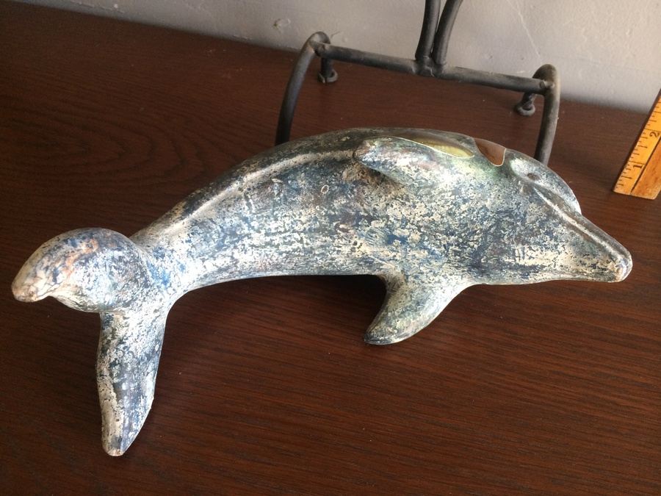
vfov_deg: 46.8
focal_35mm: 30
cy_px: 248
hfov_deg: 60.0
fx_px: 573
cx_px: 330
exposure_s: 1/30
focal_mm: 4.12
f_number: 2.2
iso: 64
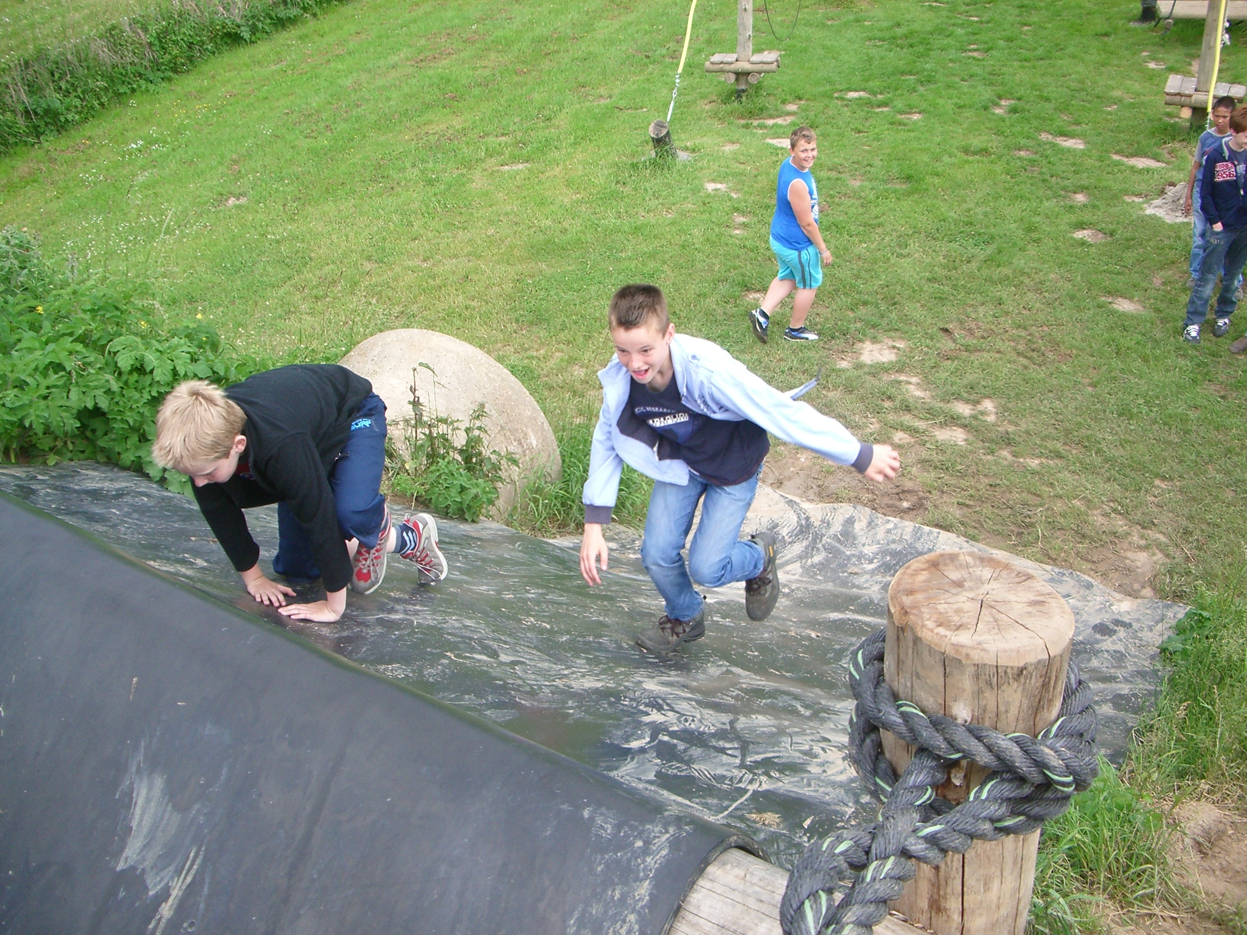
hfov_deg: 52.6
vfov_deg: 40.7
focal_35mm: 35
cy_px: 468
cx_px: 624
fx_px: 1261
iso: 80
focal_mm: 5.8
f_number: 2.6
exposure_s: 1/250
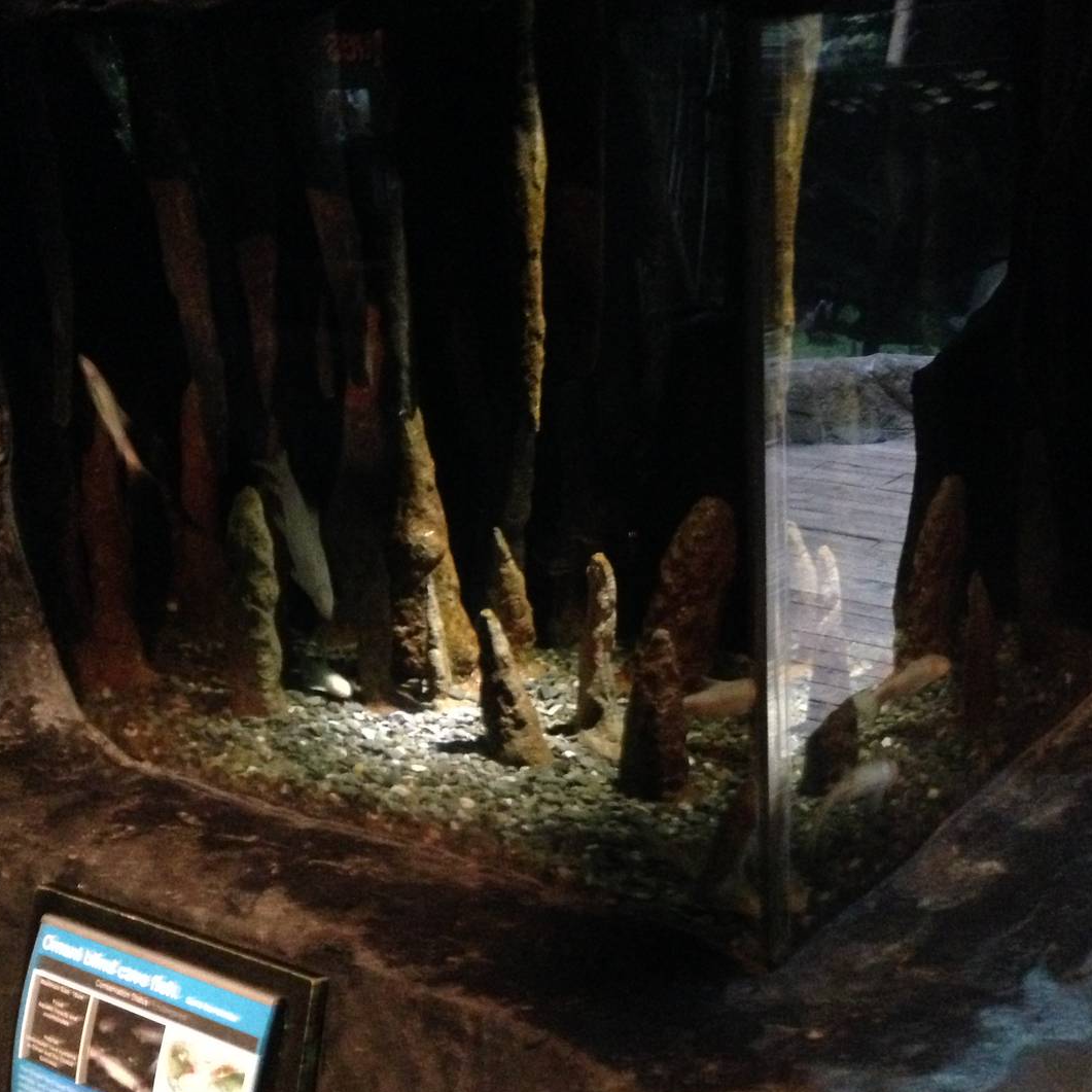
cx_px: 586
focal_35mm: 44
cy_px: 585
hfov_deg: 38.3
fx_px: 1570
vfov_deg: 38.3
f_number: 2.4
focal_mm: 4.12
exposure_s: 1/15
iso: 800
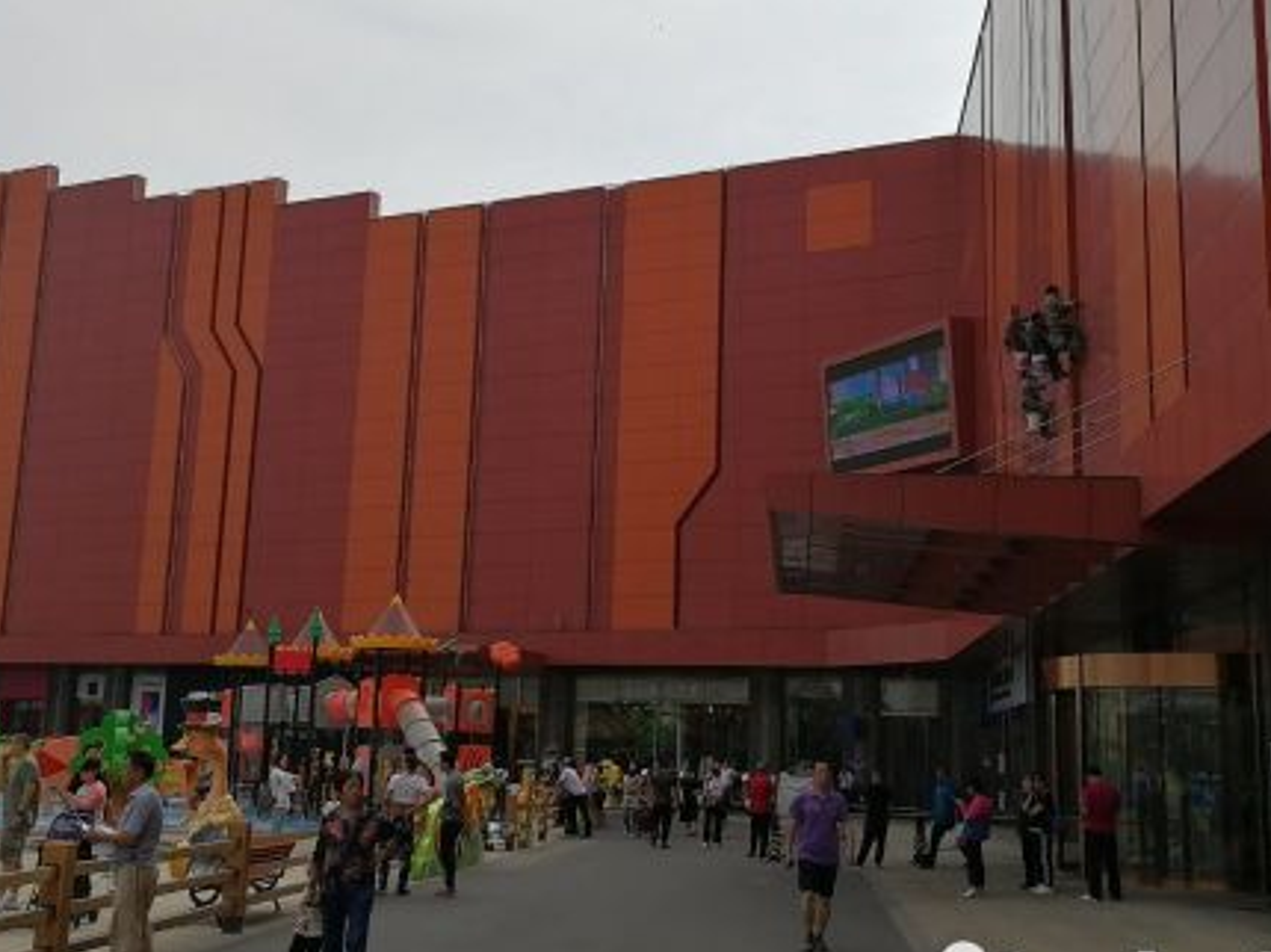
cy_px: 389
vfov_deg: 32.8
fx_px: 1615
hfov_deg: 43.0
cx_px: 618
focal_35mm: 44
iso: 50
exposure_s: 1/2000
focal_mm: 3.95
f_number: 2.2
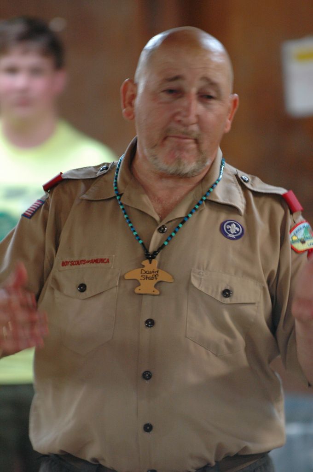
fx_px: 3923
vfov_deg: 6.9
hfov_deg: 4.6
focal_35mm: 300
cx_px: 156
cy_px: 236
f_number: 2.8
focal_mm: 200
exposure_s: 1/30
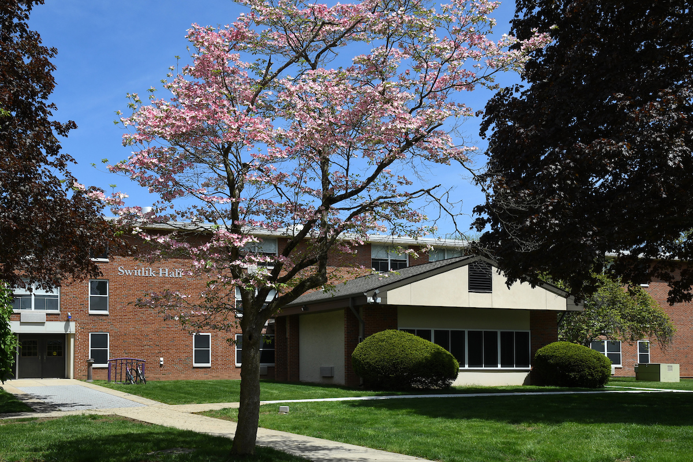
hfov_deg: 47.9
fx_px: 780
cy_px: 231
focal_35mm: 40
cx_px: 346
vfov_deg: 33.0
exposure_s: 1/320
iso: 250
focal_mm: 27
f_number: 13
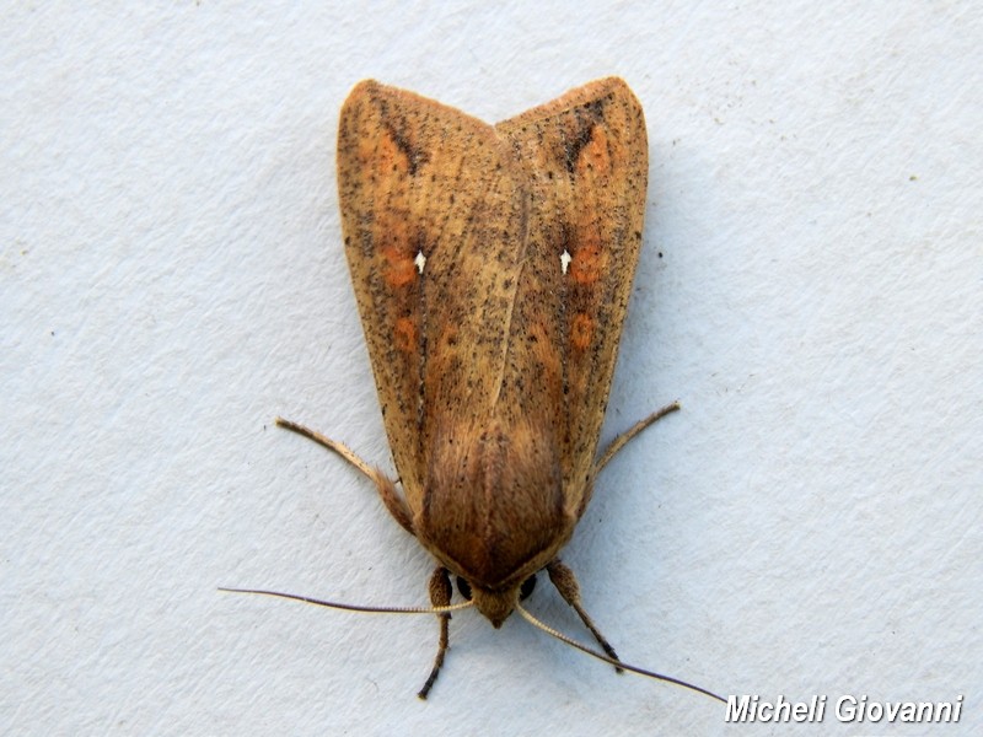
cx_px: 492
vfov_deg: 9.2
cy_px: 368
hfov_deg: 12.2
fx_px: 4600
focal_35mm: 162
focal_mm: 28.7
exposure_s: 1/60
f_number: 5.1
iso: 125
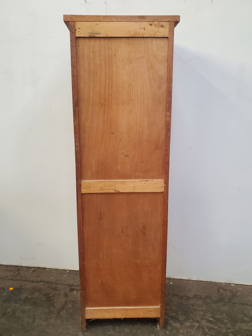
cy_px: 168
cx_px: 126
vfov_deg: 67.3
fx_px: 252
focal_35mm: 26
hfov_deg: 53.1
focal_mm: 4.3
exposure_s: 1/50
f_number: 2.4
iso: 200
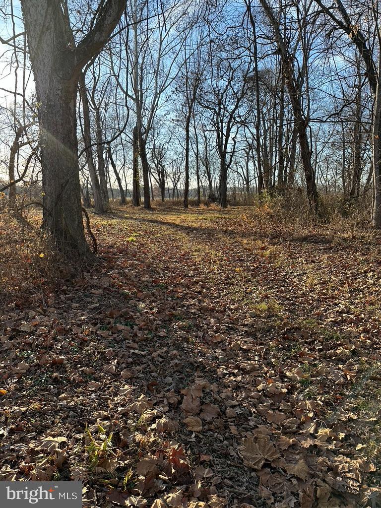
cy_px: 254
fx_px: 352
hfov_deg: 56.8
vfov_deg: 71.6
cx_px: 190
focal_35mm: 24
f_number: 1.78
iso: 80
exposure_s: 1/1072
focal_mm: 6.86
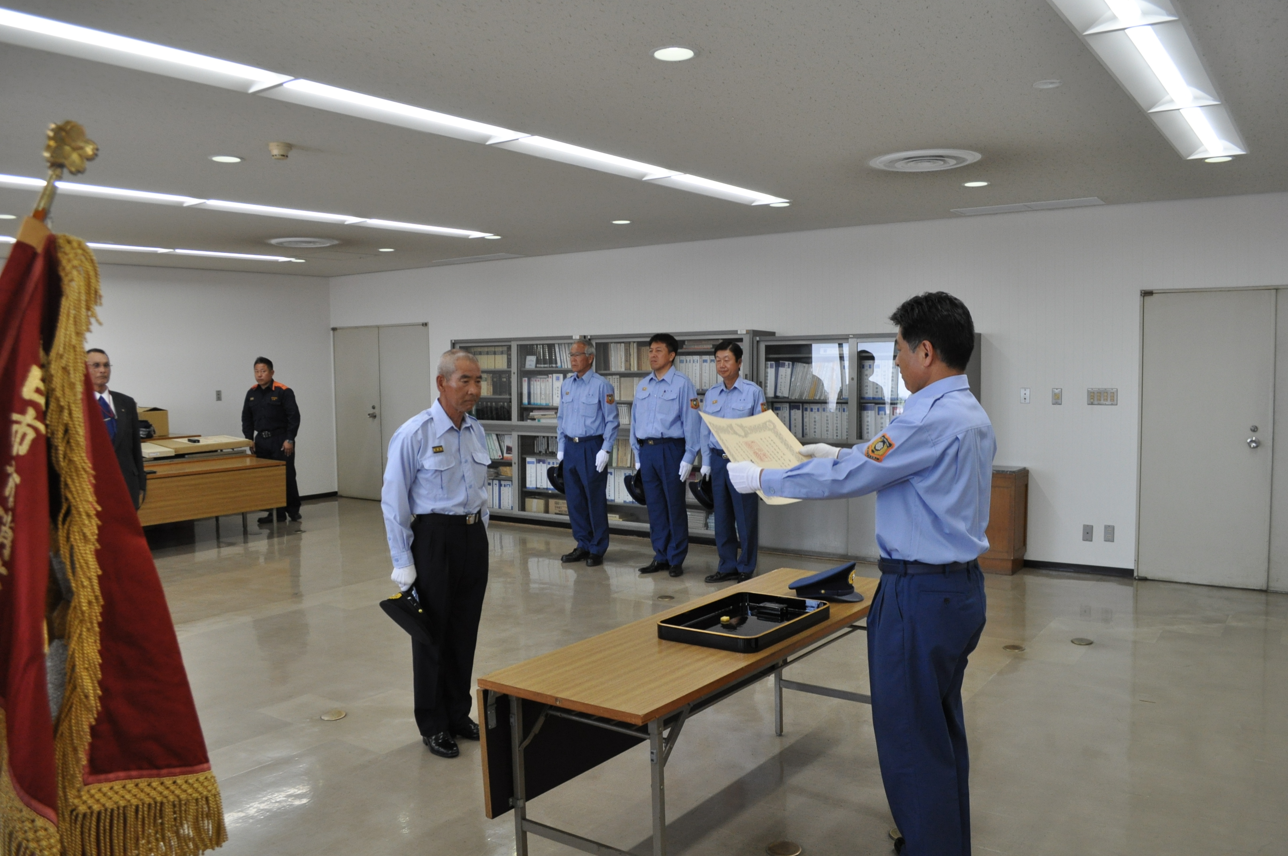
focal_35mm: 27
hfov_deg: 67.4
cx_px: 644
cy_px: 428
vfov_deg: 47.8
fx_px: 965
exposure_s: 1/160
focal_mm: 18
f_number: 6.3
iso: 800
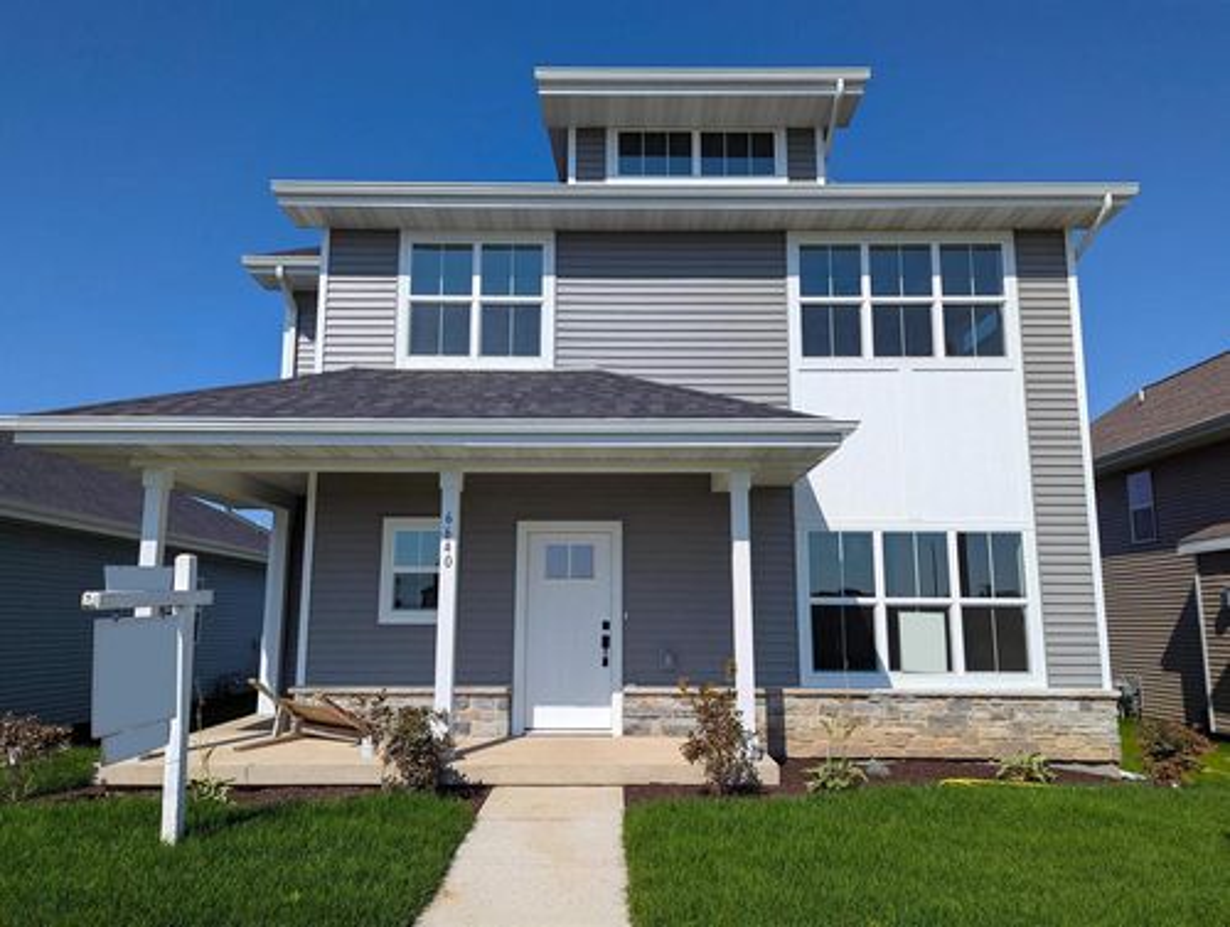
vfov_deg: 57.0
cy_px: 464
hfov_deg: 71.5
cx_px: 615
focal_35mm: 24
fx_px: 854
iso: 47
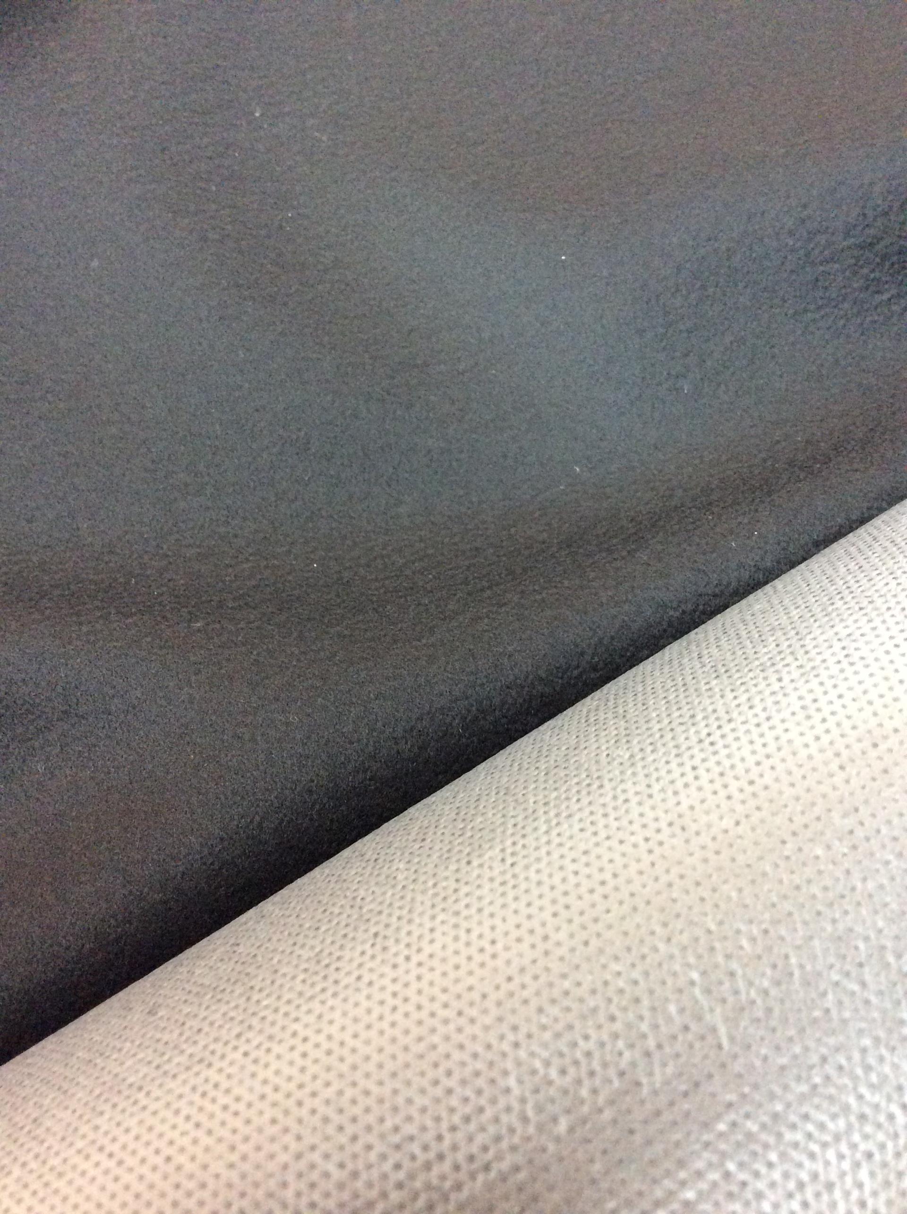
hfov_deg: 44.1
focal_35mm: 32
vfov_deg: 56.9
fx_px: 1121
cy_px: 607
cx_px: 454
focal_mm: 3.3
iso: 250
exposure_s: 1/24
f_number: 2.4
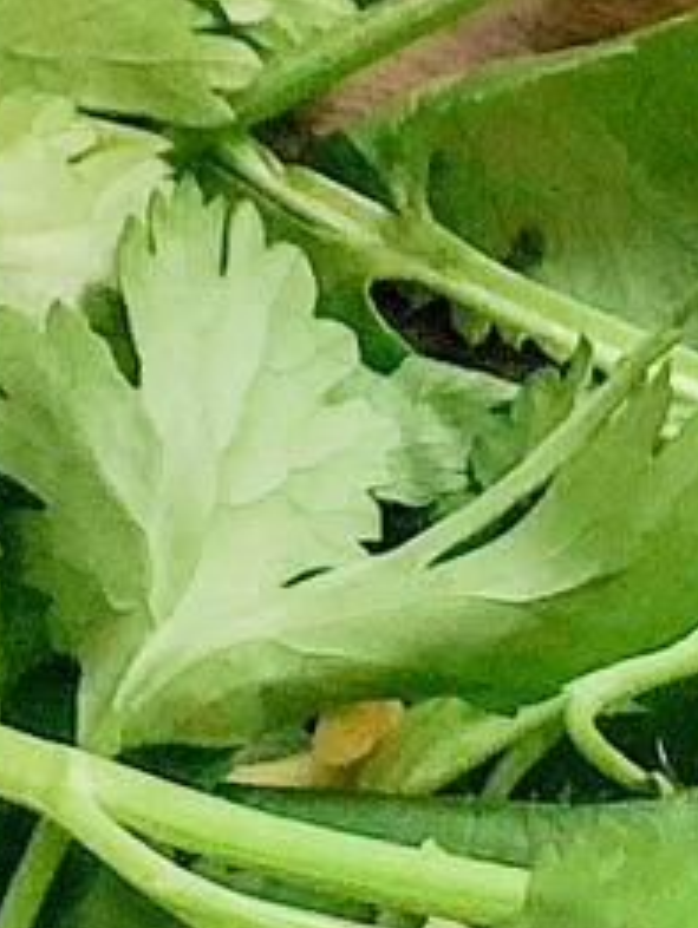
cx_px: -889
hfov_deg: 3.7
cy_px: -1764
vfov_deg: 4.7
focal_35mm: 400
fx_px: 10737
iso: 32
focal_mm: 6
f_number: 2.4
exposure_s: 1/60
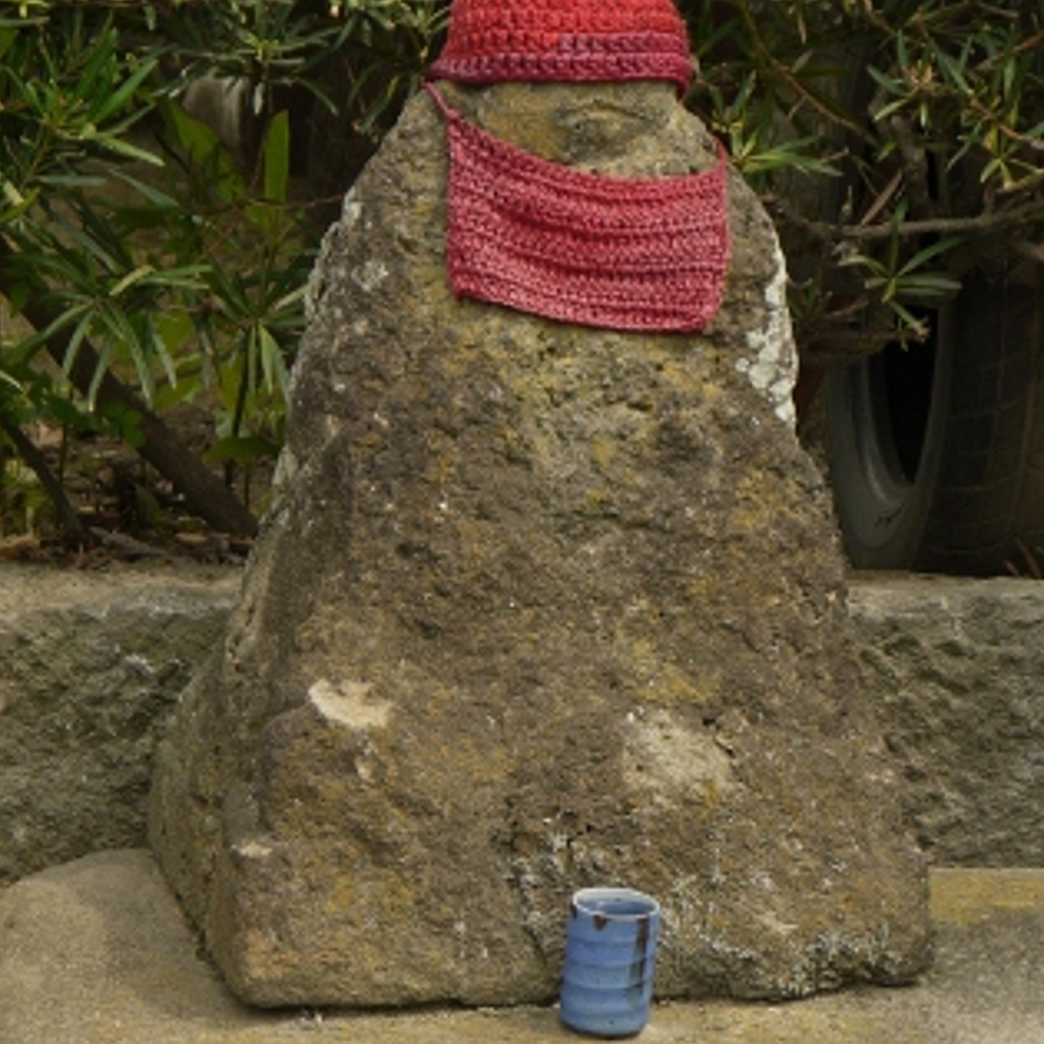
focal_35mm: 151
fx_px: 5152
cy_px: 656
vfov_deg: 11.6
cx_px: 540
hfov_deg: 11.6
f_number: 6.3
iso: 100
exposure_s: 1/200
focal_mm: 42
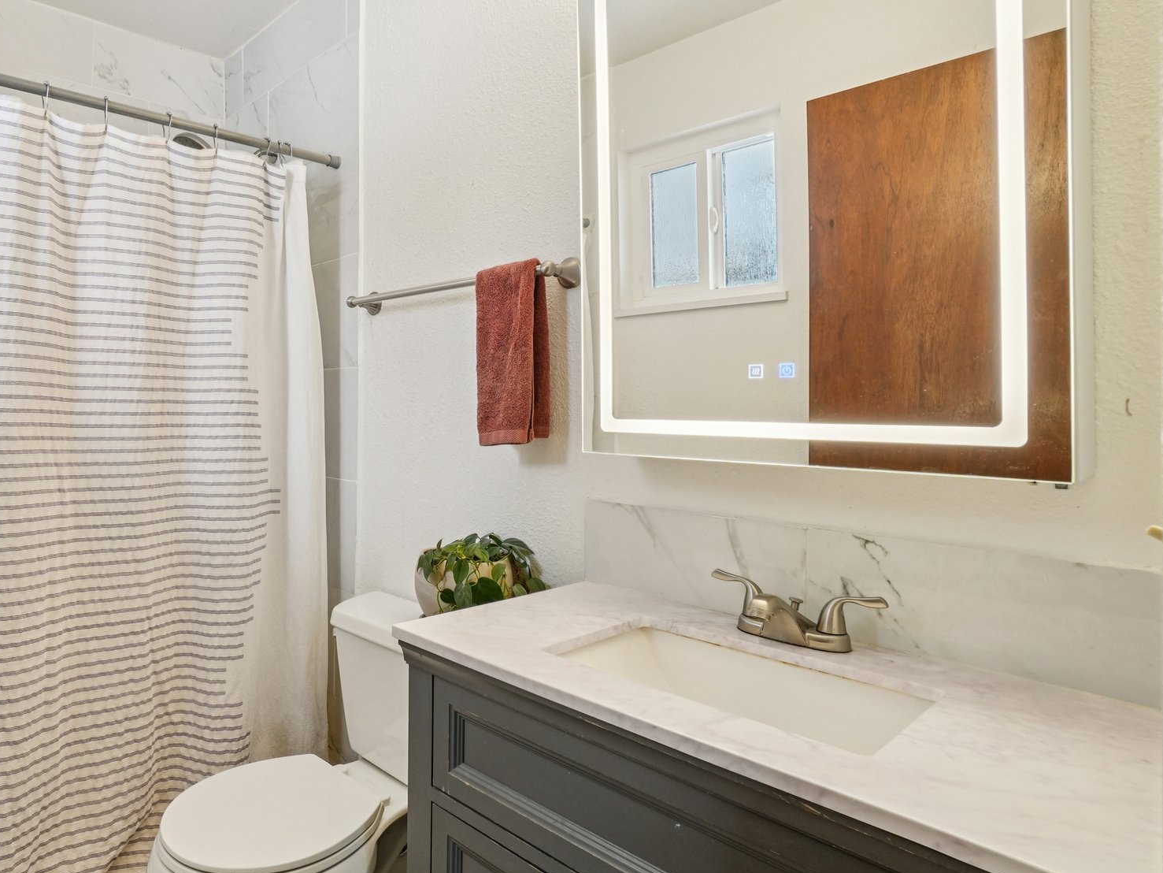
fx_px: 672
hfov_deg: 78.5
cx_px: 369
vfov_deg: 65.9
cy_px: 412
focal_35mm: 20
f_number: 8
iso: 400
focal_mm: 10
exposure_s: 1/20
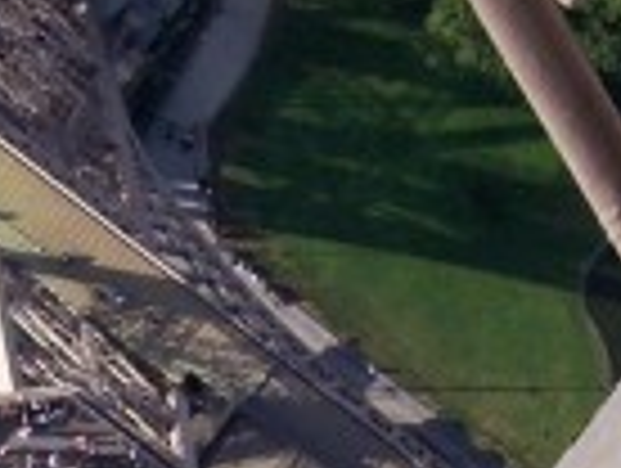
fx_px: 3540
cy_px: 675
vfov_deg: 7.4
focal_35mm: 197
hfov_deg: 10.0
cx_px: 50
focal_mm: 5.6
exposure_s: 1/262
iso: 80
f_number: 5.1
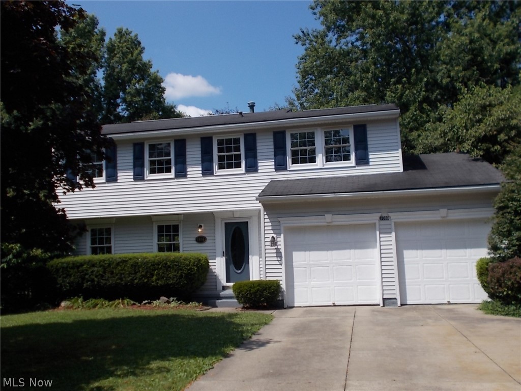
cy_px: 196
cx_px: 260
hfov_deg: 47.9
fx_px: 587
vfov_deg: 36.8
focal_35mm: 39
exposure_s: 1/200
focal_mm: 6.9
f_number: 9.8
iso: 80
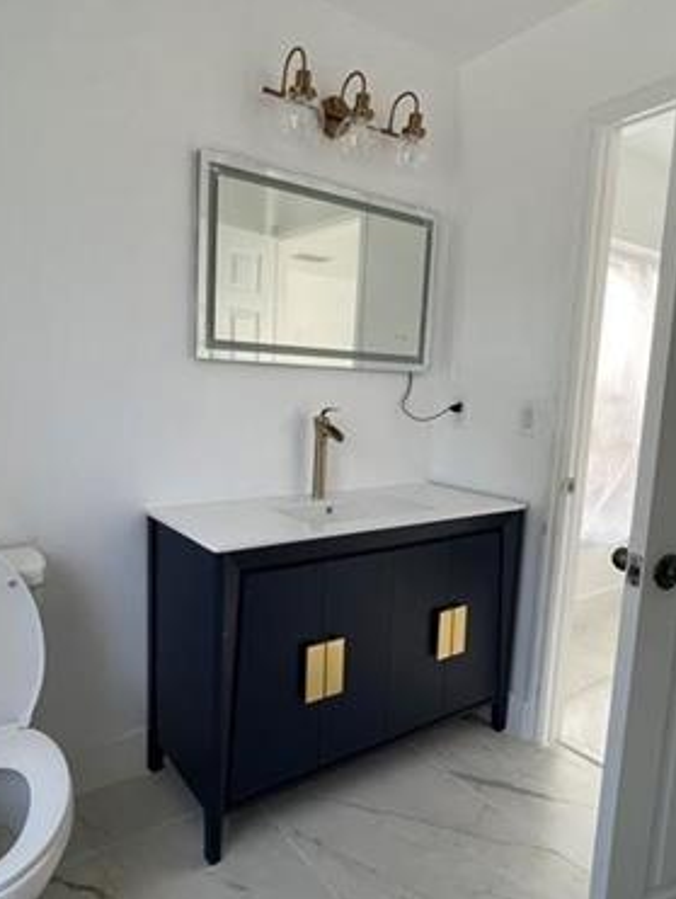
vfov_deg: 78.9
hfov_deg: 63.1
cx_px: 281
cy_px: 468
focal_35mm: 21
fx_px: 546
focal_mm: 1.57
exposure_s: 1/99
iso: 32
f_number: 1.8
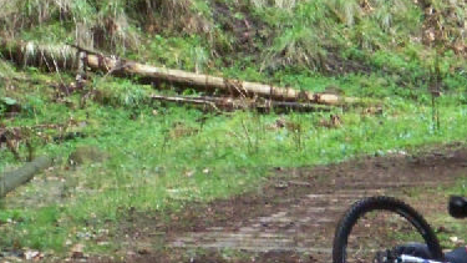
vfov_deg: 4.5
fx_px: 3368
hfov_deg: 7.9
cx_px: 385
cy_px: 242
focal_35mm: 272
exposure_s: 1/200
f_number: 4.4
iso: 400
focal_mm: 19.2
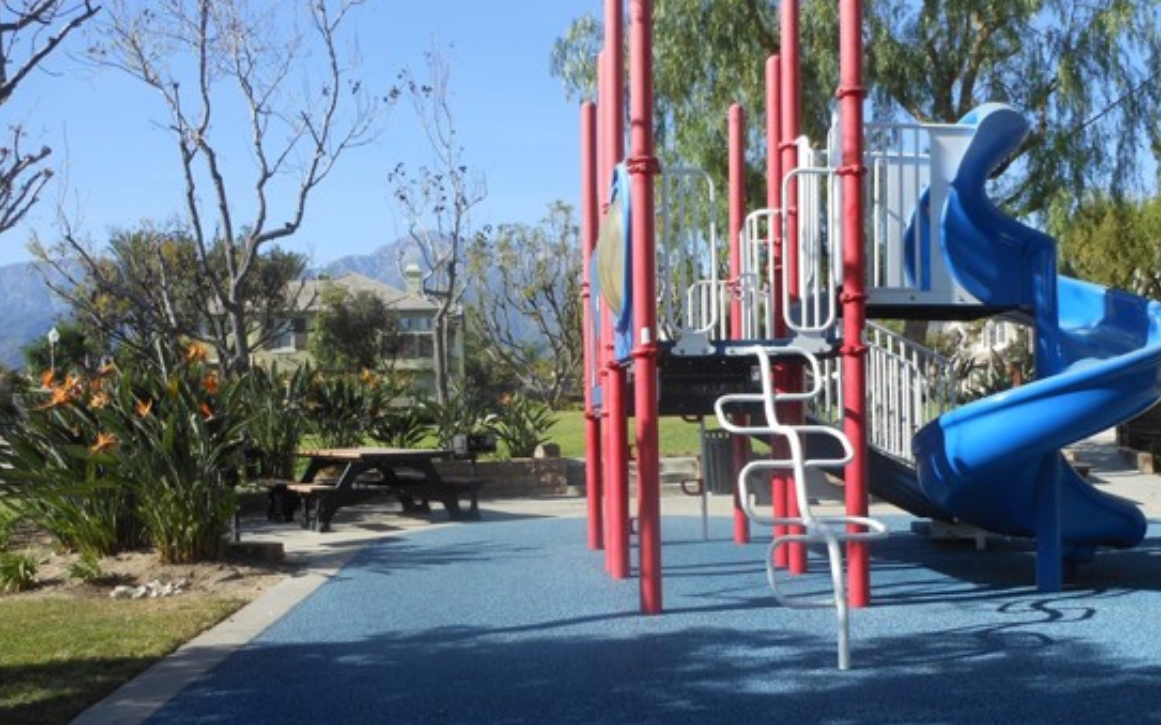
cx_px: 622
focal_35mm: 35
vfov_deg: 36.2
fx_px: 1107
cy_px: 421
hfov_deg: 55.3
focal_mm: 5
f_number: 3.7
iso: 80
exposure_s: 1/500
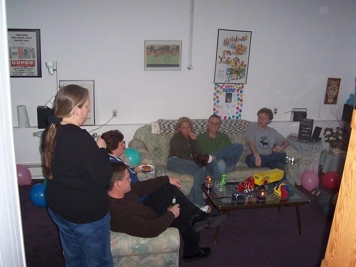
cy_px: 134
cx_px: 178
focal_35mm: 37
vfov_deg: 38.7
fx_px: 381
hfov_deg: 50.1
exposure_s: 1/60
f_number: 2.8
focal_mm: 5.6
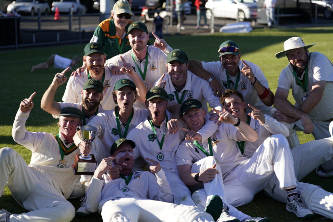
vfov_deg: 19.5
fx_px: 648
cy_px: 111
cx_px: 166
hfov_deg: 28.8
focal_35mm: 70
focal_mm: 70
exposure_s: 1/1000
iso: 100
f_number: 2.8
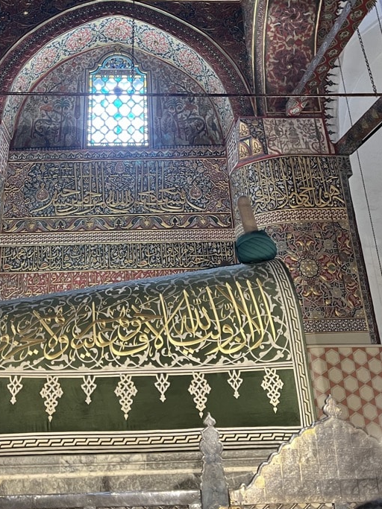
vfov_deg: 46.5
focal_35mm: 39
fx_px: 574
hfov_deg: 36.5
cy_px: 142
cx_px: 132
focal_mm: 5.7
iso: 320
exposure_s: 1/50
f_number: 1.5
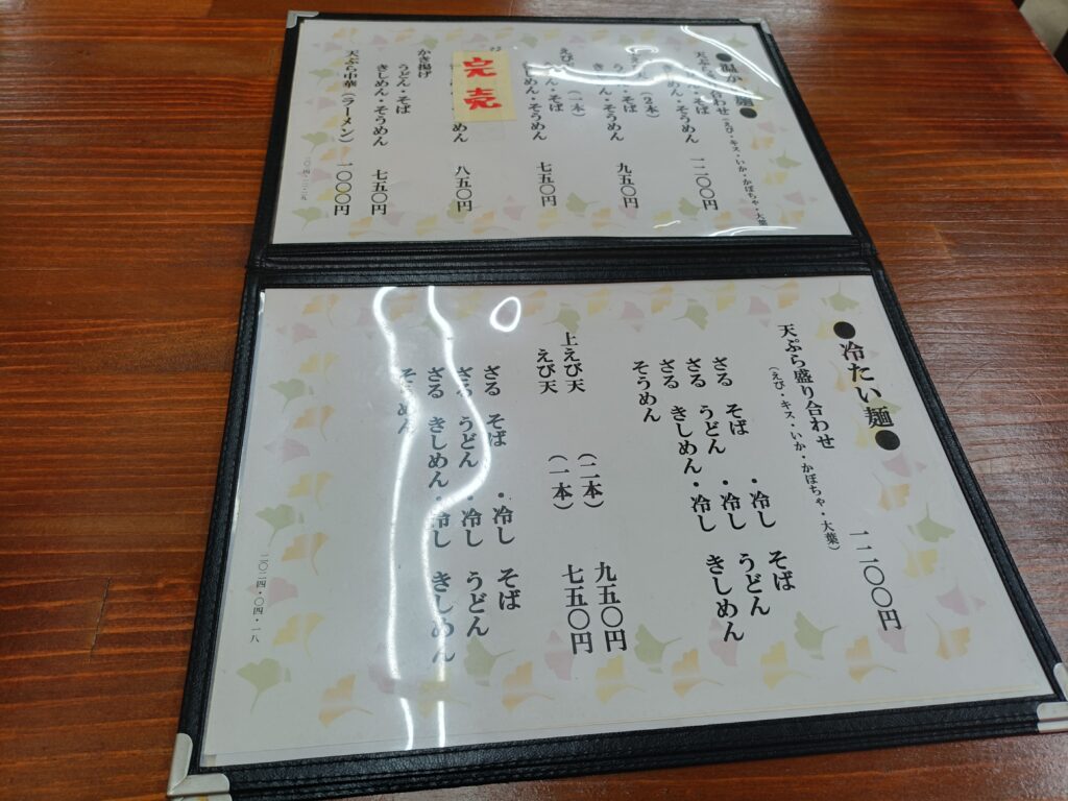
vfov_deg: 54.9
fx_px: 771
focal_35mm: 25
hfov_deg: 69.4
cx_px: 534
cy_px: 400
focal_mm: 4.7
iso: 125
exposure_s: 1/60
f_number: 1.7
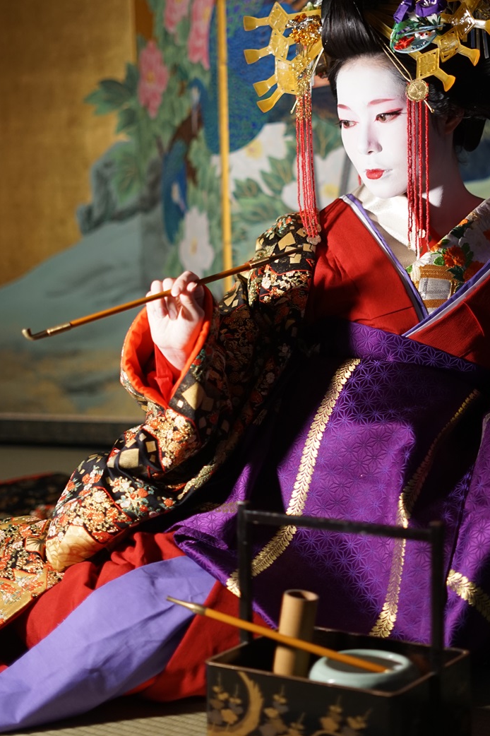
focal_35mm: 72
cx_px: 317
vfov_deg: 28.0
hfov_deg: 18.9
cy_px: 291
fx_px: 1471
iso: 640
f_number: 1.8
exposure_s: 1/60
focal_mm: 50
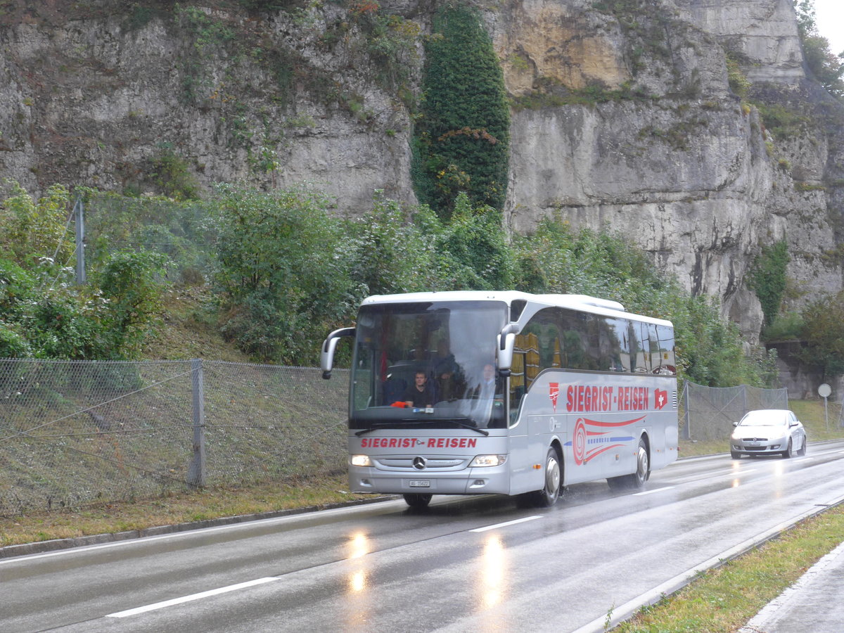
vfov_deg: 21.0
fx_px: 1707
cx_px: 422
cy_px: 316
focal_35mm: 70
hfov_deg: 27.8
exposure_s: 1/160
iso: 200
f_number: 4.1
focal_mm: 14.2
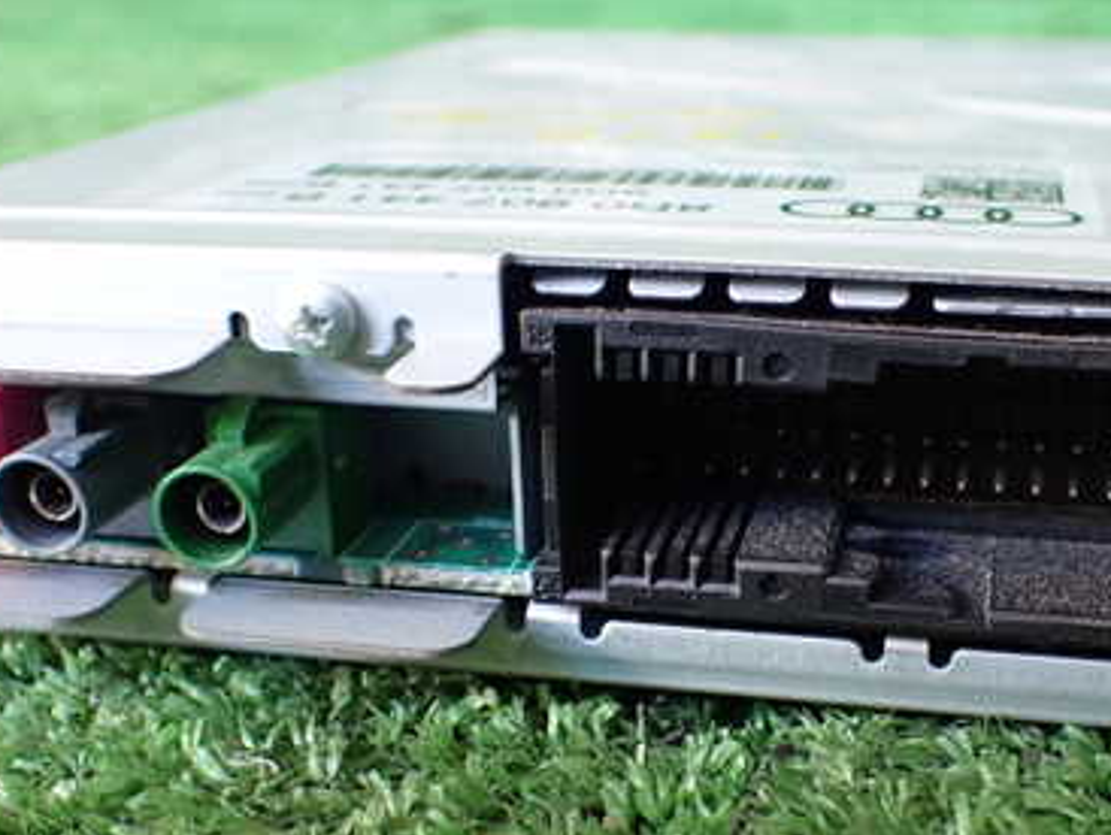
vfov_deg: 29.5
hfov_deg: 38.7
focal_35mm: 49
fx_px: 1574
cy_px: 554
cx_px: 669
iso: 640
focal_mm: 5.4
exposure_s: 1/125
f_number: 2.3
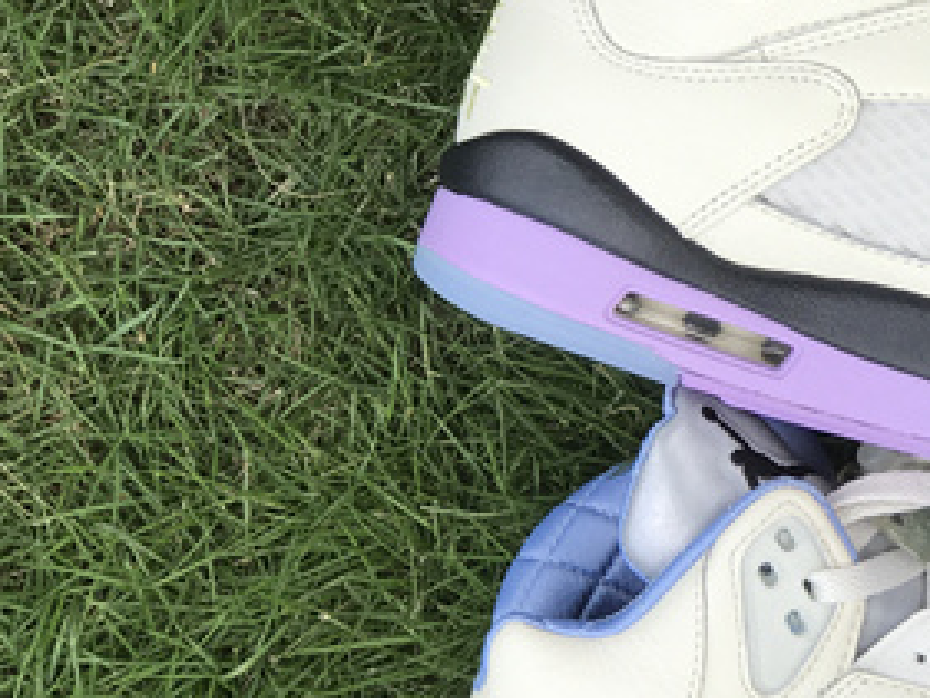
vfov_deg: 9.9
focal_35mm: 150
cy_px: 375
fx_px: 4032
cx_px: 983
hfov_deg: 12.9
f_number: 2.8
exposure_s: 1/282
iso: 20
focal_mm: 6.6
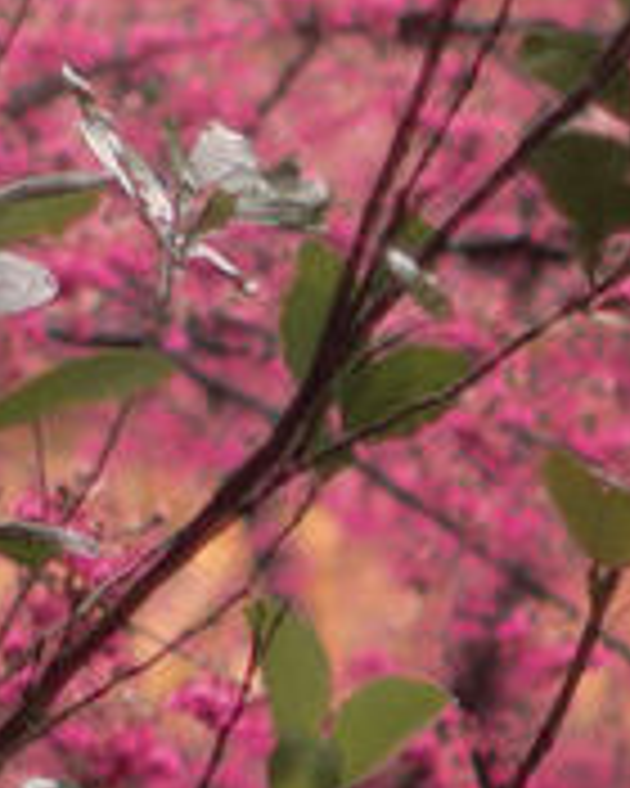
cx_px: 842
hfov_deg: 3.7
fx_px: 9672
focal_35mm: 415
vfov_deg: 4.6
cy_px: 970
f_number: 1.2
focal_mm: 50
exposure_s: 1/200
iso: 100
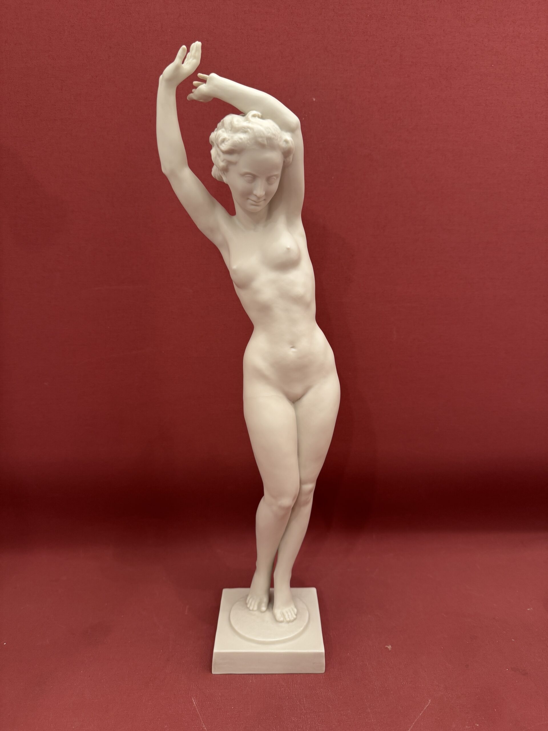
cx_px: 274
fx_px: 507
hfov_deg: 56.8
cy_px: 366
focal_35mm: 24
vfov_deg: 71.6
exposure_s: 1/50
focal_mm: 6.76
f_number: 1.78
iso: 160
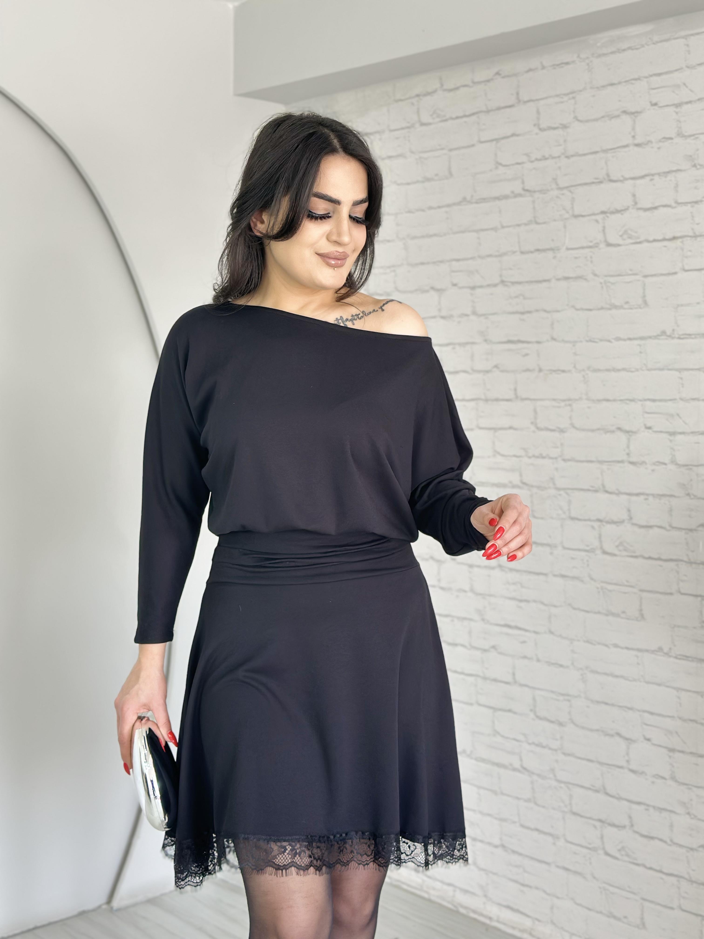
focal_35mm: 48
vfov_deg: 39.7
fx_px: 1302
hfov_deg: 30.3
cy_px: 470
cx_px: 352
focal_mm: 6.86
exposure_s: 1/100
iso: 80
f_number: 1.78
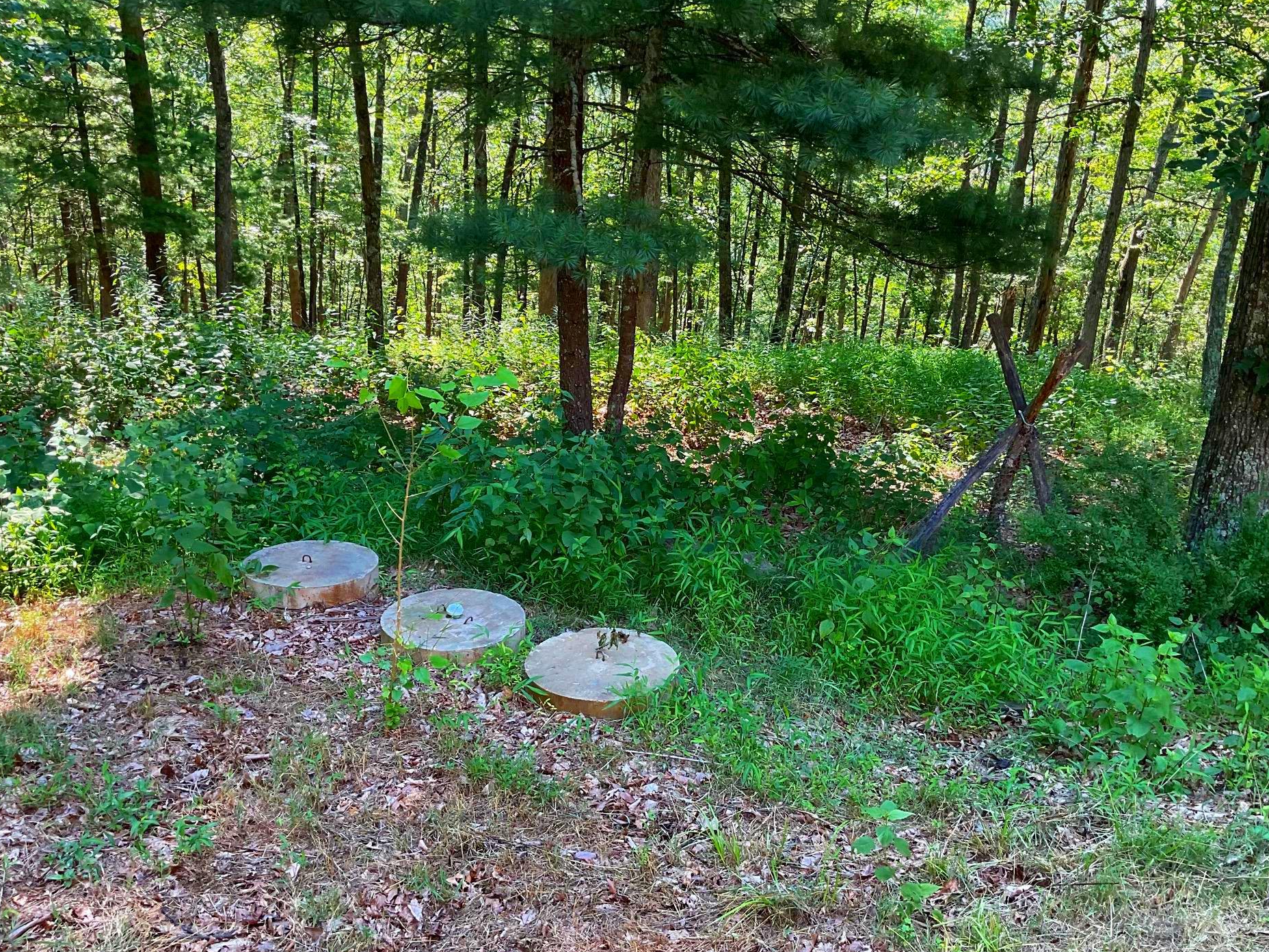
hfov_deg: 56.8
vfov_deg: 44.1
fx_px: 1173
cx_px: 673
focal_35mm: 32
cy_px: 510
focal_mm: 3
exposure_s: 1/120
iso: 40
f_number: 1.8
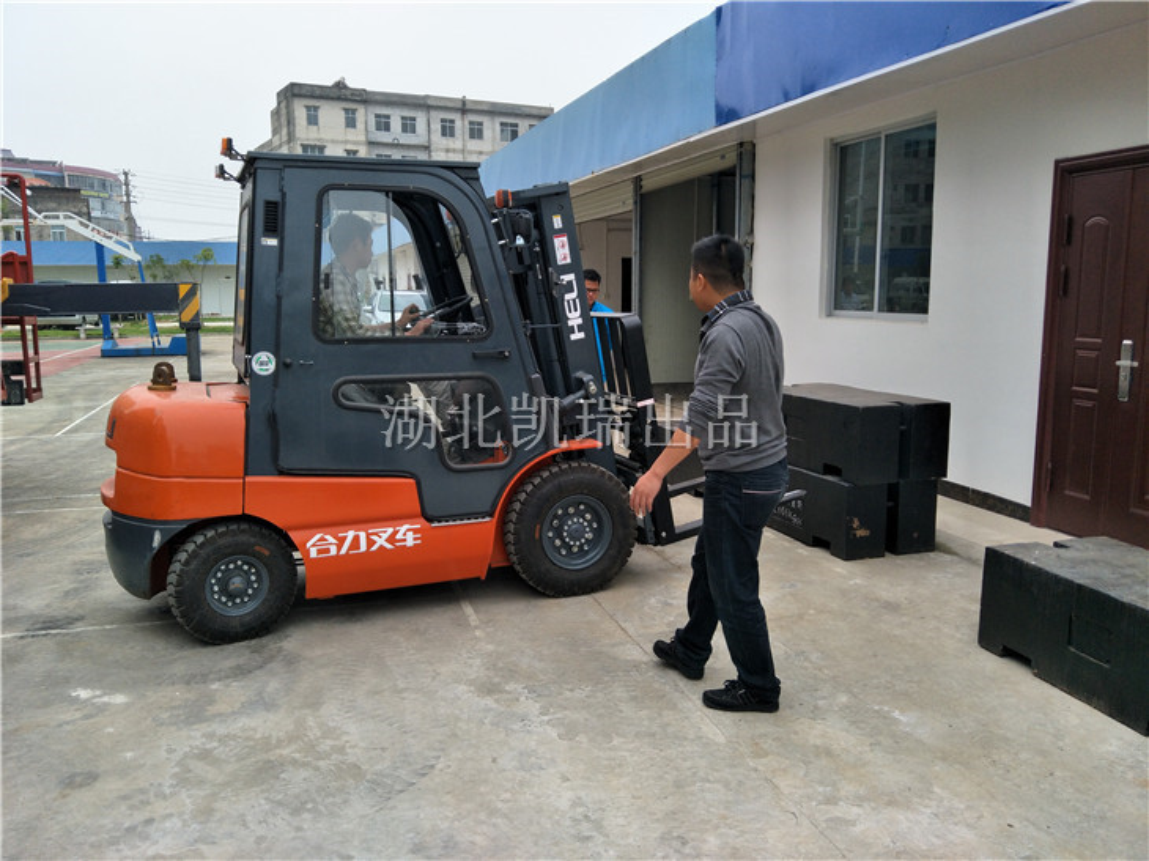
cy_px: 430
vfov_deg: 56.8
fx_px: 796
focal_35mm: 24
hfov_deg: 71.6
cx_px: 574
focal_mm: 4.1
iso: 64
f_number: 1.7
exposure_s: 1/513
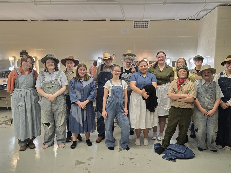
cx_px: 124
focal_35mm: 26
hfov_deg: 67.2
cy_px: 83
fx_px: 173
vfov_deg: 53.0
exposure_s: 1/180
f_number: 1.7
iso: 200
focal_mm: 6.3
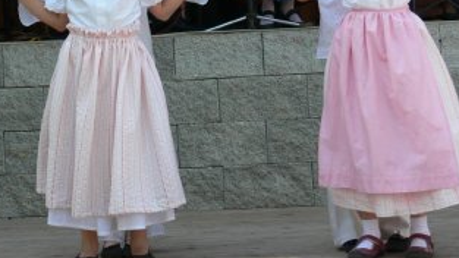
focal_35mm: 159
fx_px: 1935
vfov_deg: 7.6
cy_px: -12
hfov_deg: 13.5
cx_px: 103
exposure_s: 1/100
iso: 80
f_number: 4
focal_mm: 17.5
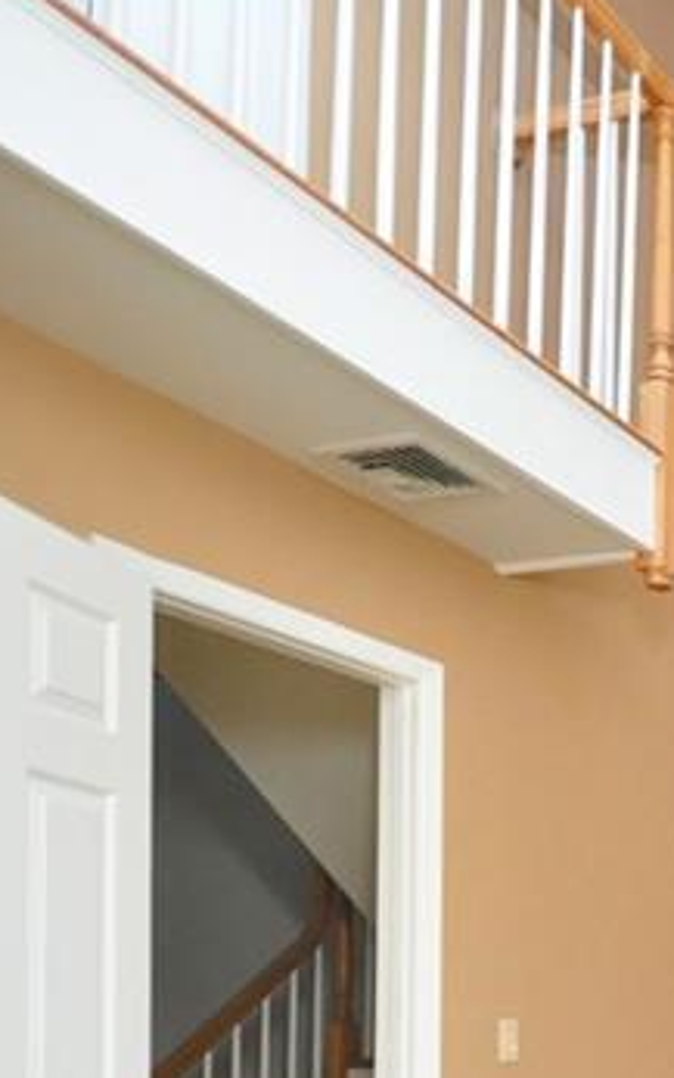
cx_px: 1065
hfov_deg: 22.4
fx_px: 1322
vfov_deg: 40.0
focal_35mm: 45
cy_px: 1030
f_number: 4
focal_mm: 10
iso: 1000
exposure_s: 1/200
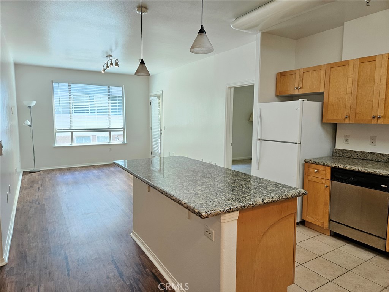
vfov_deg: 58.9
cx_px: 194
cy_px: 146
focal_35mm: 23
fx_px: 258
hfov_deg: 73.9
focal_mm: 5.4
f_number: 1.8
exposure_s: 1/120
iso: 250
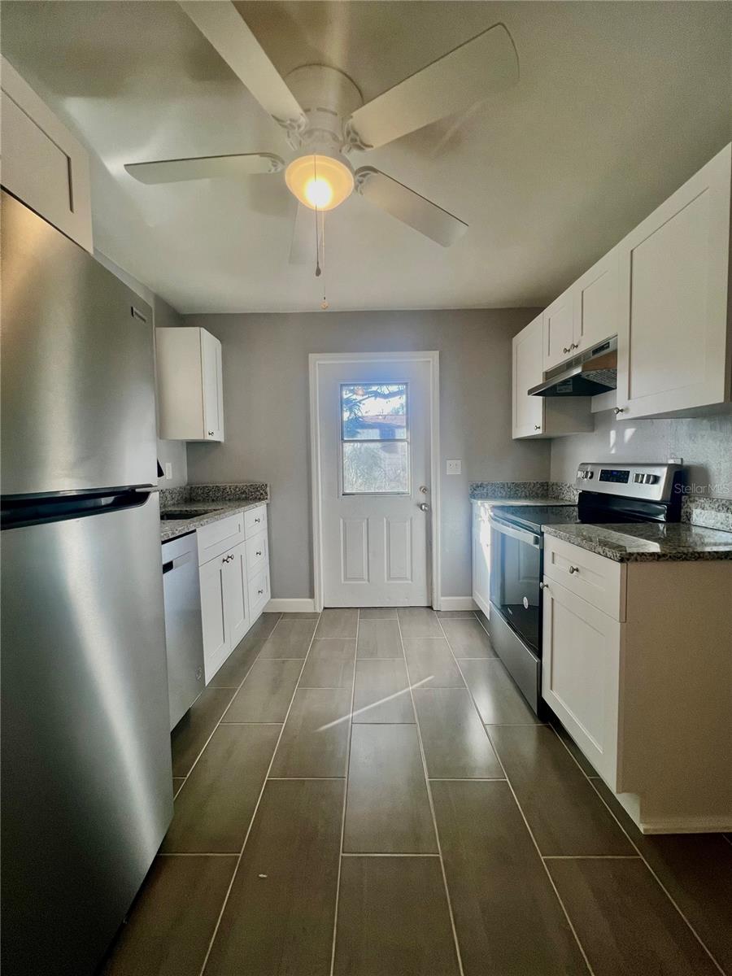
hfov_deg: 89.9
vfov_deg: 106.2
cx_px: 366
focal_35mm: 13
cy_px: 488
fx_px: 367
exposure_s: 1/120
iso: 80
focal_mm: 1.57
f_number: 1.8
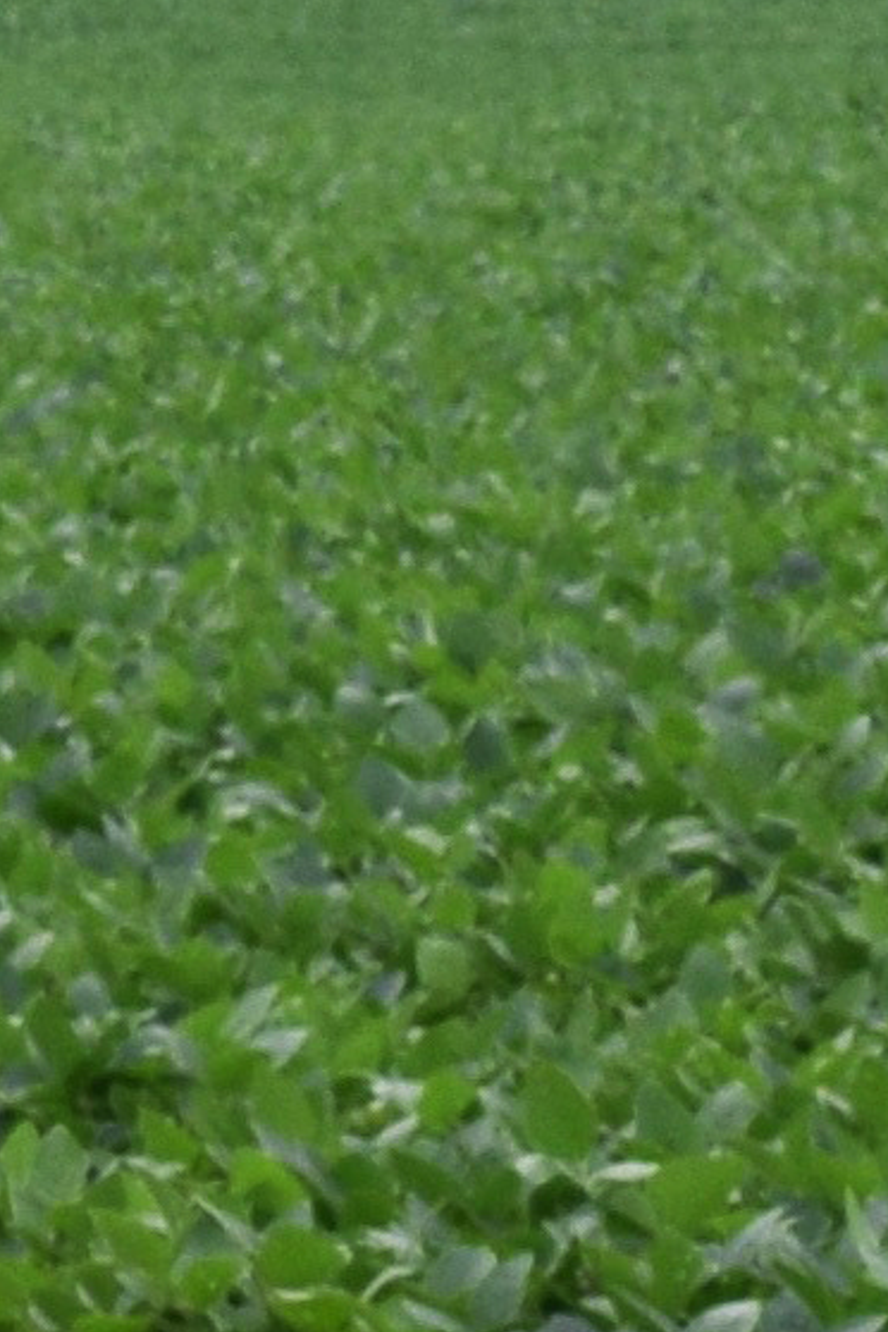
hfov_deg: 1.7
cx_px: -41
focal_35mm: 807
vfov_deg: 2.5
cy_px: -976
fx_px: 29857
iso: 200
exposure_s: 1/320
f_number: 9
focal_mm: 50
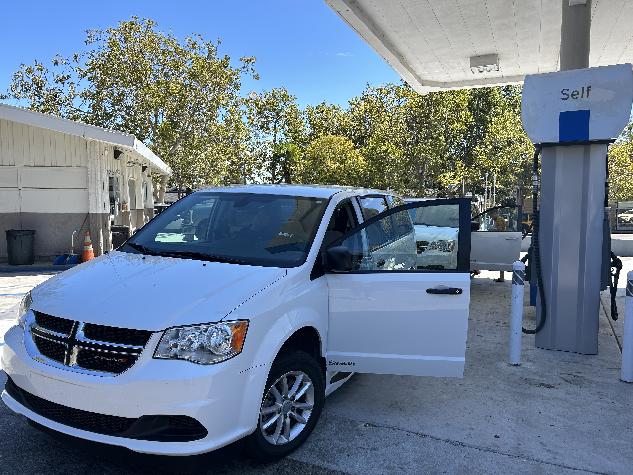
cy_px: 238
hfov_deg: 67.3
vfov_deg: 53.1
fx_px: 475
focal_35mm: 26
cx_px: 316
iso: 50
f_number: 1.5
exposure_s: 1/1669
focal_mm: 5.7
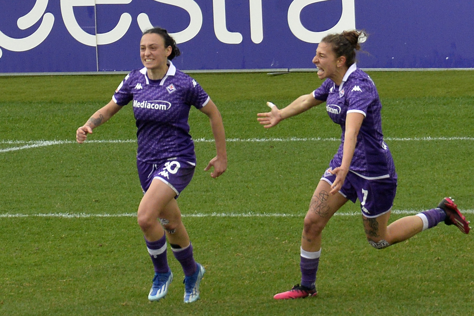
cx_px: 237
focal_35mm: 440
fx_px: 5793
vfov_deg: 3.1
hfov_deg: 4.7
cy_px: 158
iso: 2000
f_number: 7.1
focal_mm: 440
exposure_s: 1/1000
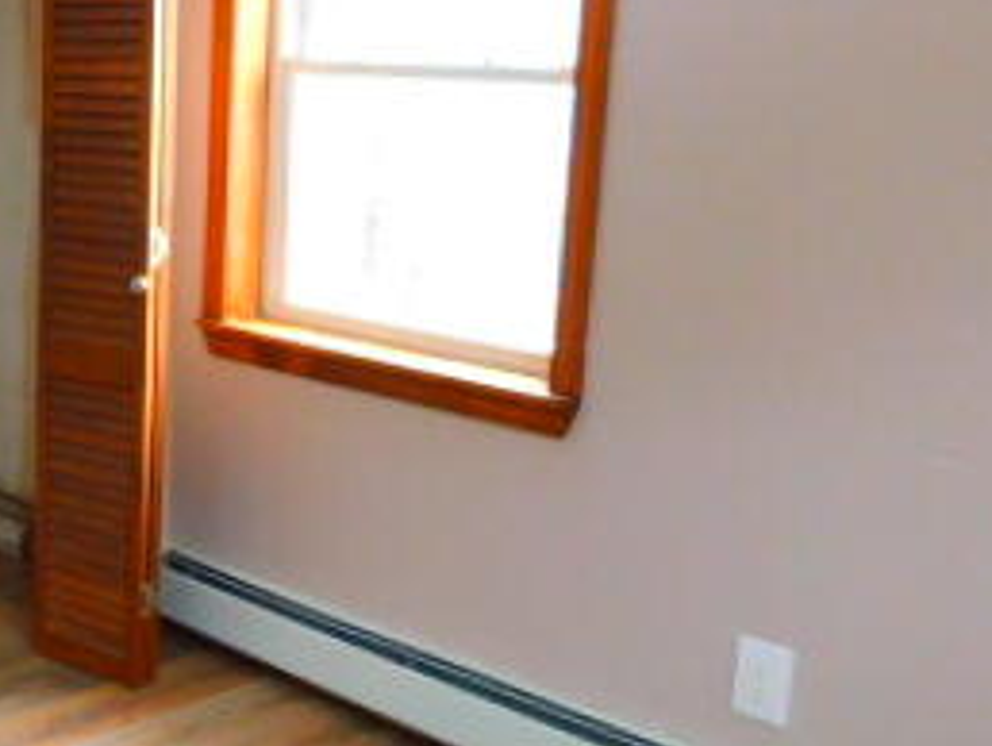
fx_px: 1635
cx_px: -192
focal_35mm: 57
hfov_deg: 29.2
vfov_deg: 25.7
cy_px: 381
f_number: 3
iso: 220
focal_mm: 4
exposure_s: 1/30
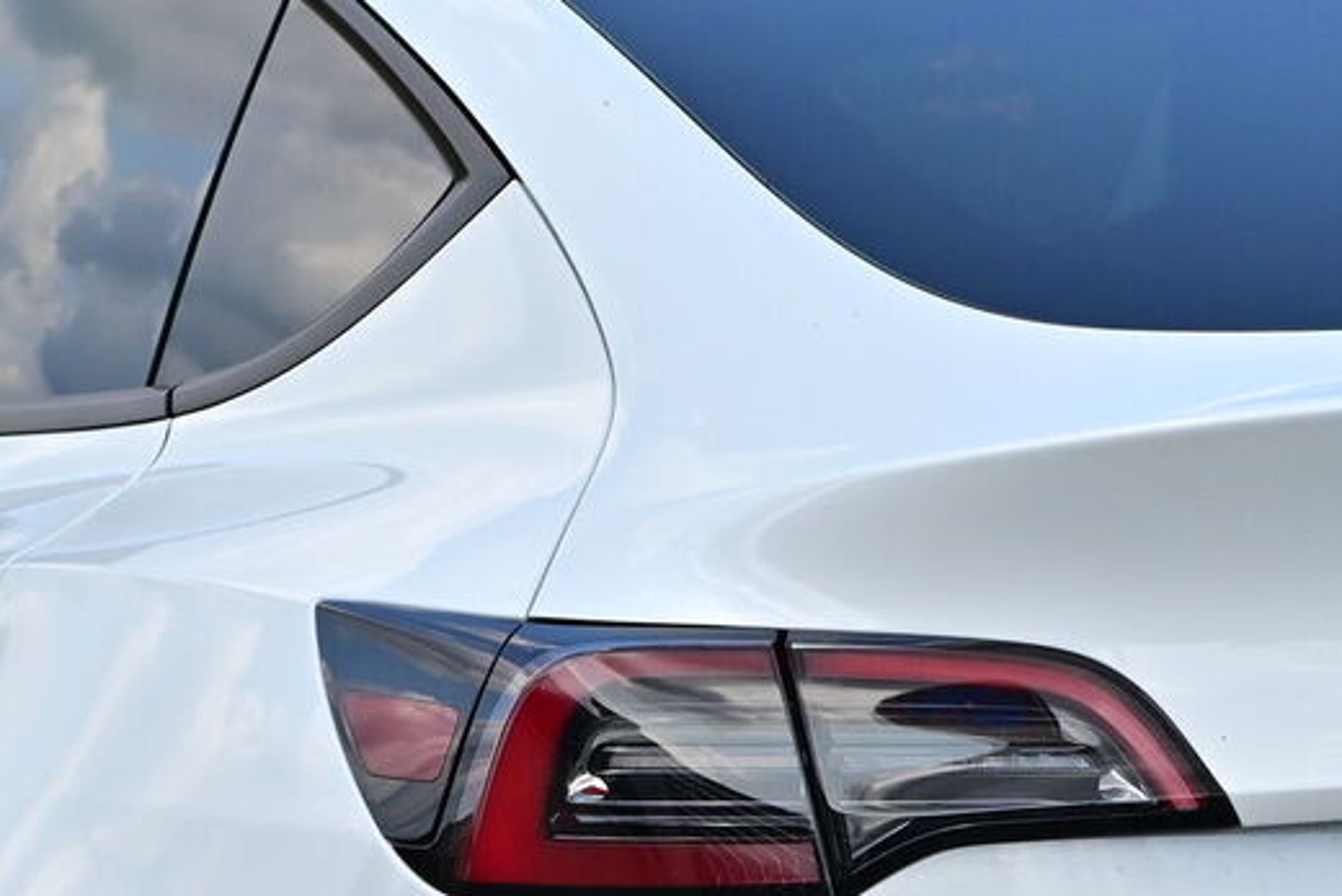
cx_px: 947
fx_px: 10328
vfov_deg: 4.9
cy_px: 1232
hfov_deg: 7.4
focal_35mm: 277
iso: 160
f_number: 6.3
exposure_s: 1/500
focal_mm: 50
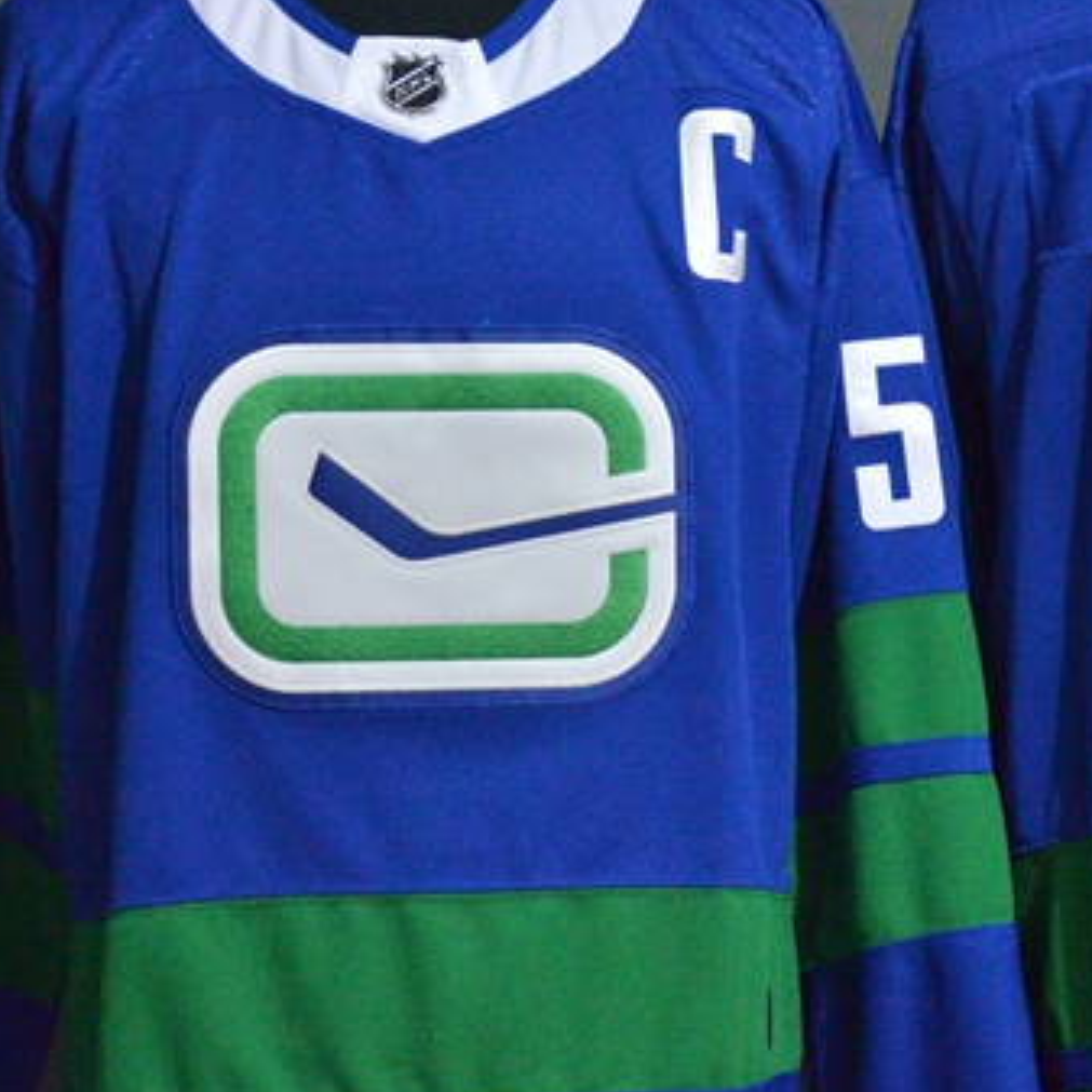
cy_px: 509
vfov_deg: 10.3
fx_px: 6032
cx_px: 878
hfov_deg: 10.3
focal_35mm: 169
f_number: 4.8
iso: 4000
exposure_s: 1/40
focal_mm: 56
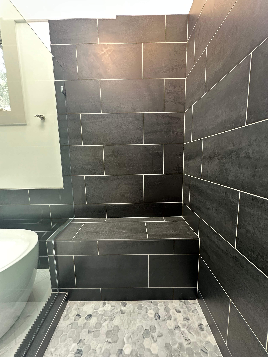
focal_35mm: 14
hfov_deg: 85.7
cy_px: 178
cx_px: 134
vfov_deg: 102.1
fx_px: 145
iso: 250
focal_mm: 2.22
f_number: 2.2
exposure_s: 1/60
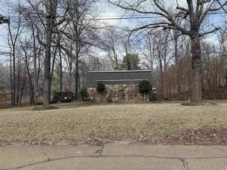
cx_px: 114
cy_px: 85
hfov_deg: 71.6
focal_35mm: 24
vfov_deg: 56.8
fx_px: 157
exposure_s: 1/3021
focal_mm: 6.76
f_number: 1.78
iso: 80
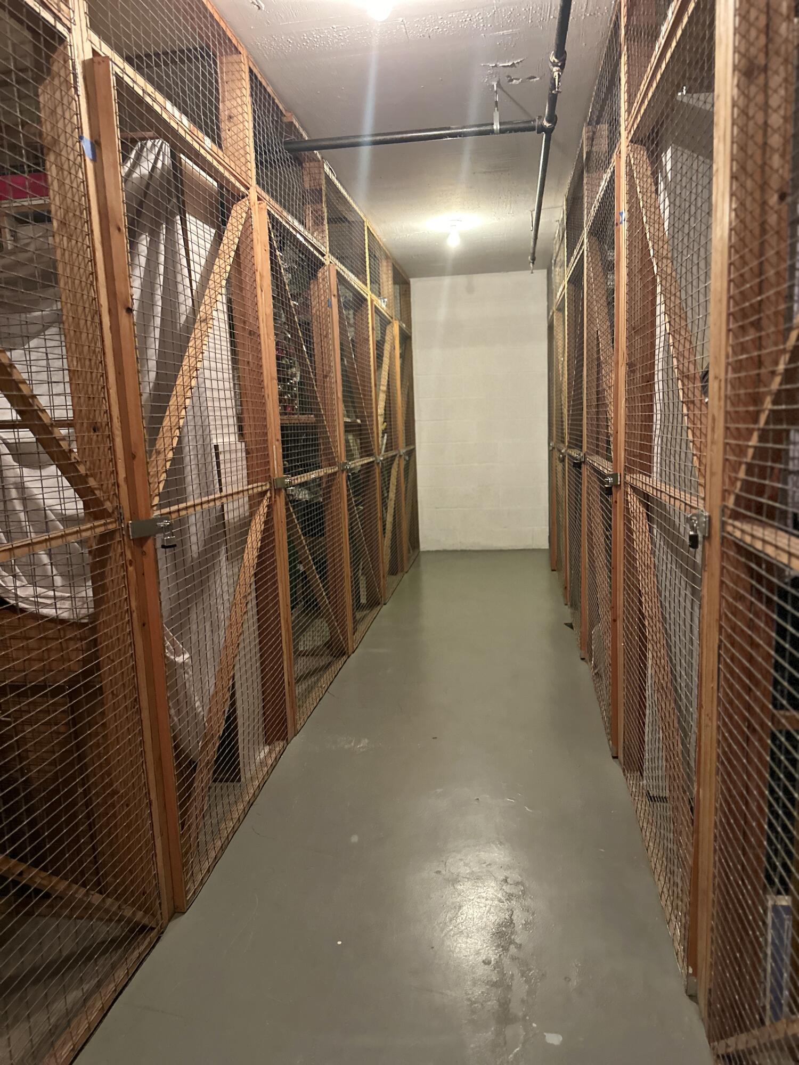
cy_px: 532
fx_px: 739
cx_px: 400
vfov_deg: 71.6
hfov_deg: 56.8
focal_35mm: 24
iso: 1000
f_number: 1.78
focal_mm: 6.86
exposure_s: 1/40
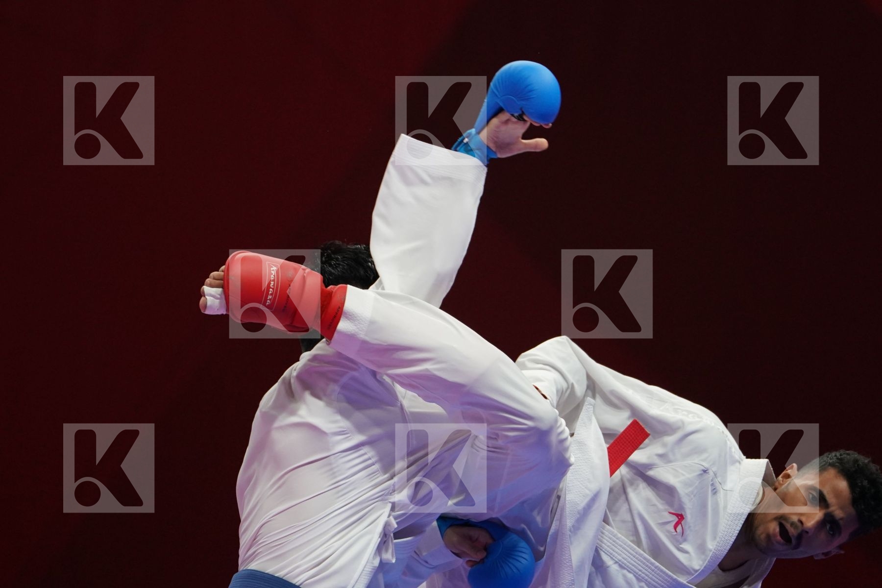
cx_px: 441
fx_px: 10289
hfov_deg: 4.9
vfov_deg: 3.3
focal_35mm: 420
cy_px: 294
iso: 2500
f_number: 4
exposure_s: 1/1000
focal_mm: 280
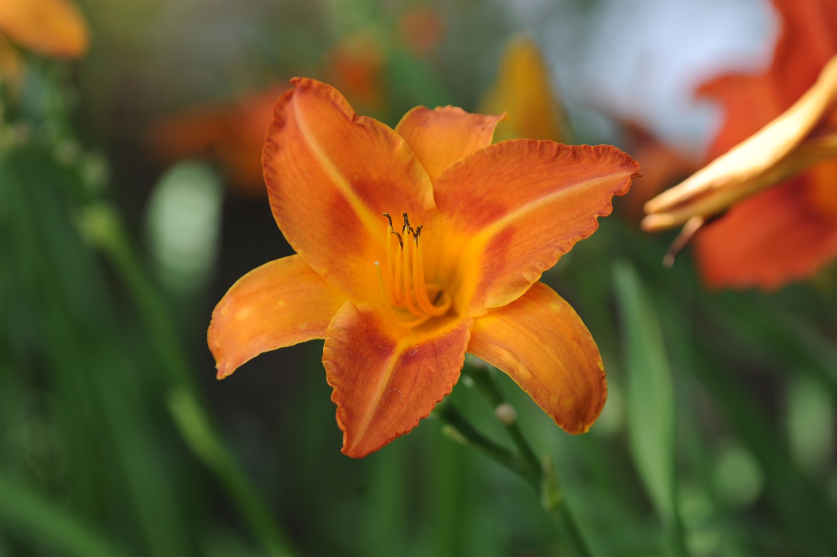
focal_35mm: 200
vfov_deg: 6.9
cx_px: 418
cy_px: 278
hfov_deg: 10.3
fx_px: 4647
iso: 200
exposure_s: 1/180
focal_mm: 200
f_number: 5.6
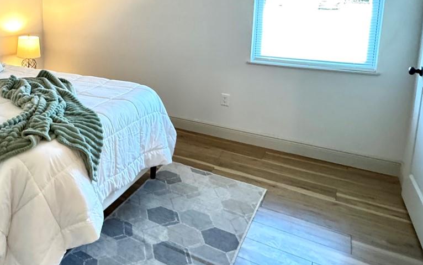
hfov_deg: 53.7
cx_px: 44
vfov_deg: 39.0
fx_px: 357
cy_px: 52
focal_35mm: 31
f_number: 2.2
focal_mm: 2.22
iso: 500
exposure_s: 1/60
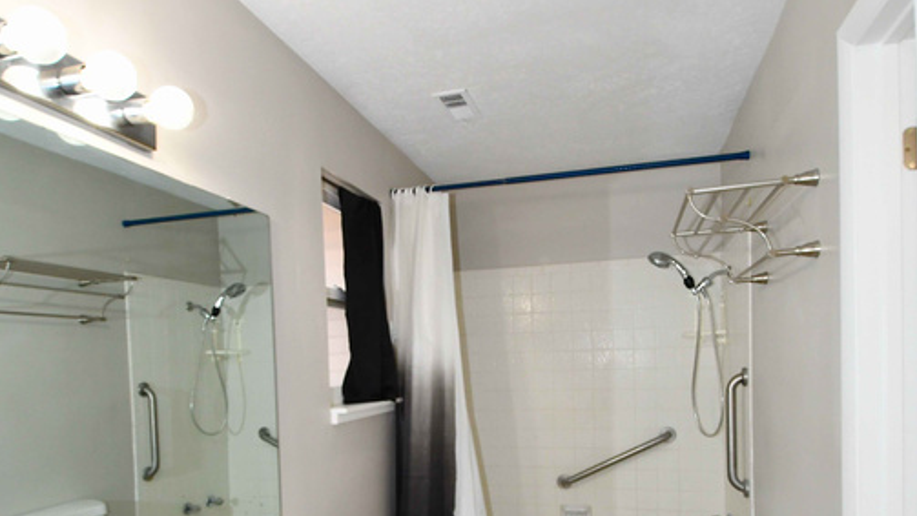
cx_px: 452
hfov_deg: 76.3
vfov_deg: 46.2
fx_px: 584
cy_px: 377
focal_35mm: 24
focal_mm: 10
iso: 1000
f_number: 7.1
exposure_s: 1/60
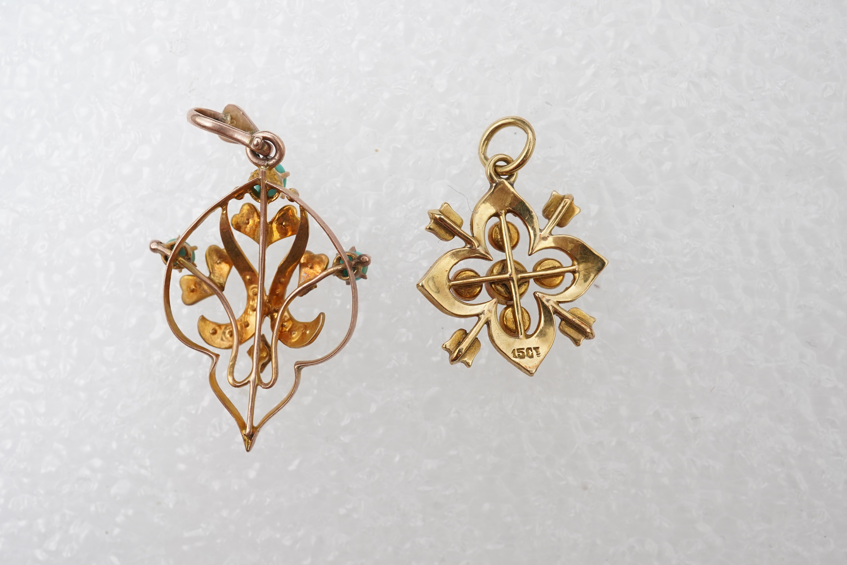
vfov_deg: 29.9
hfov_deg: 43.6
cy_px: 282
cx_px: 424
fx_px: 1059
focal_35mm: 45
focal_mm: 30
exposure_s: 1/125
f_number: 18
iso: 640
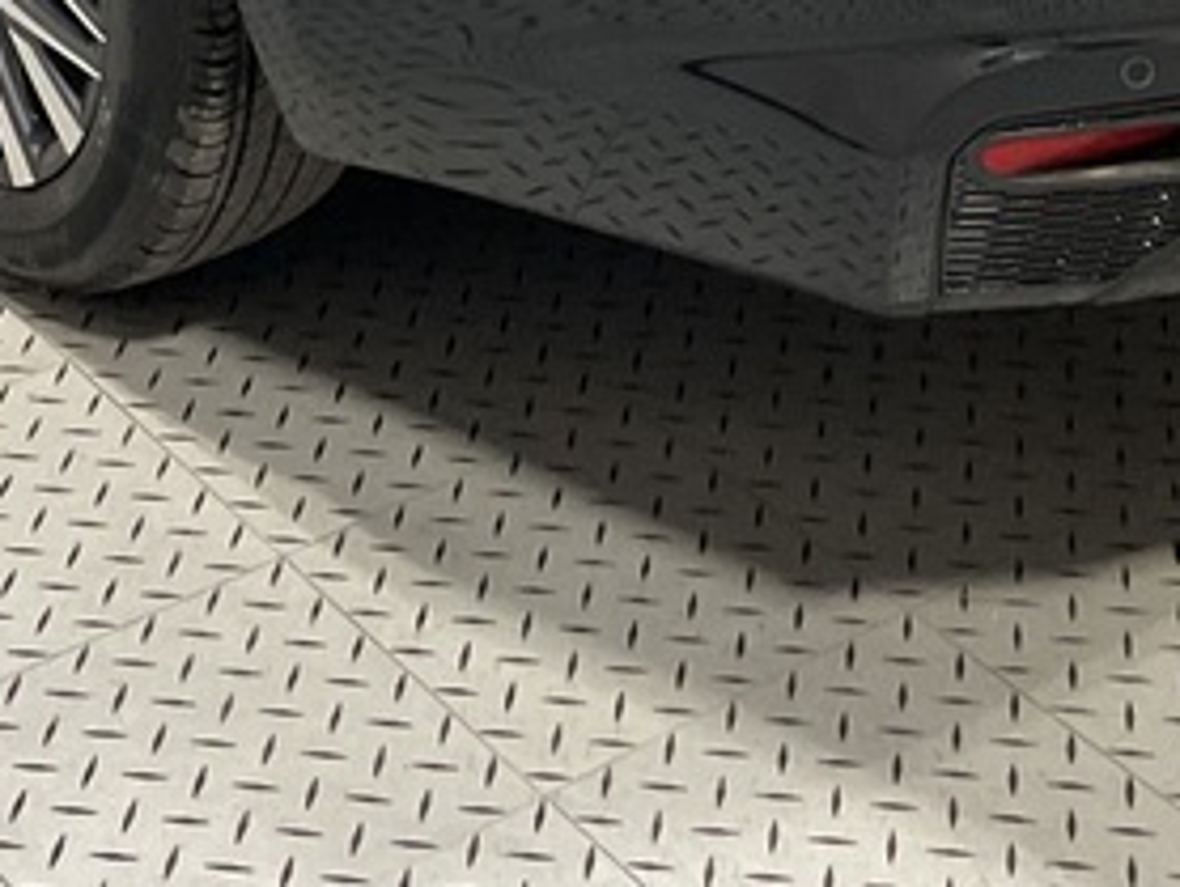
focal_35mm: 100
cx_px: 480
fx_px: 3412
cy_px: -488
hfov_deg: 19.6
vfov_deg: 13.8
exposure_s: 1/60
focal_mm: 3
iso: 100
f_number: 1.8
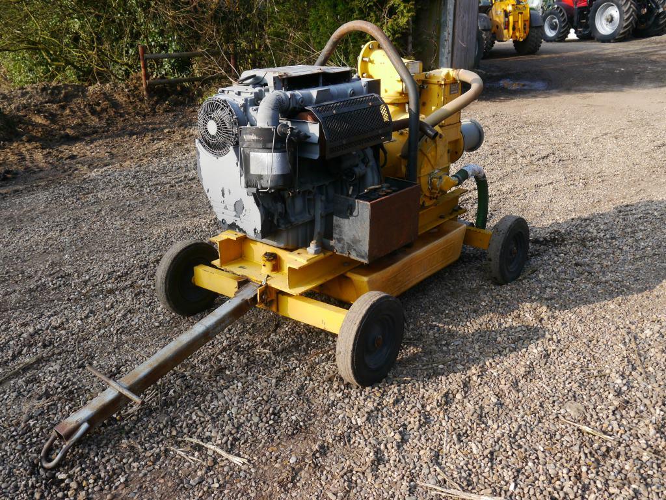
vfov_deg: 41.8
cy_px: 250
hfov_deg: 54.0
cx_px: 333
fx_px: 654
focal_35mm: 34
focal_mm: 17
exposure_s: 1/200
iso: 160
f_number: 5.6
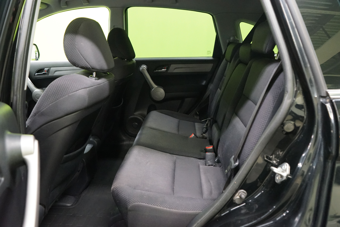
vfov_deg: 46.4
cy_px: 114
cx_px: 170
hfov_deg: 65.5
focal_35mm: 28
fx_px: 264
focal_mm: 28
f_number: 5
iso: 6400
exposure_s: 1/40
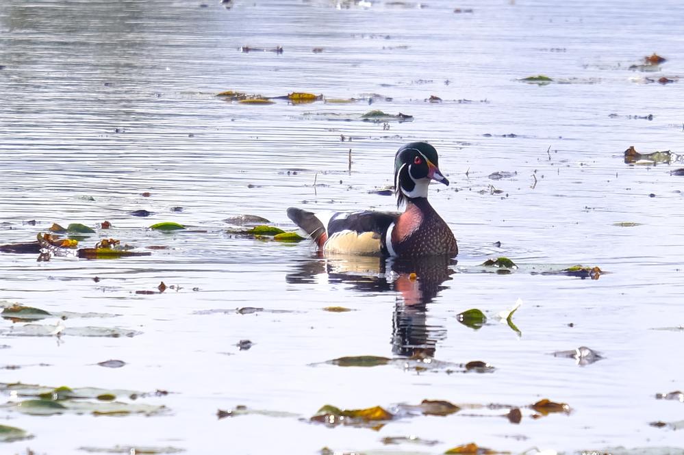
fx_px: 5697
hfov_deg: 6.9
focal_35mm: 300
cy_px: 228
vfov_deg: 4.6
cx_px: 342
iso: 320
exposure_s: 1/600
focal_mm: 200
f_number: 7.1
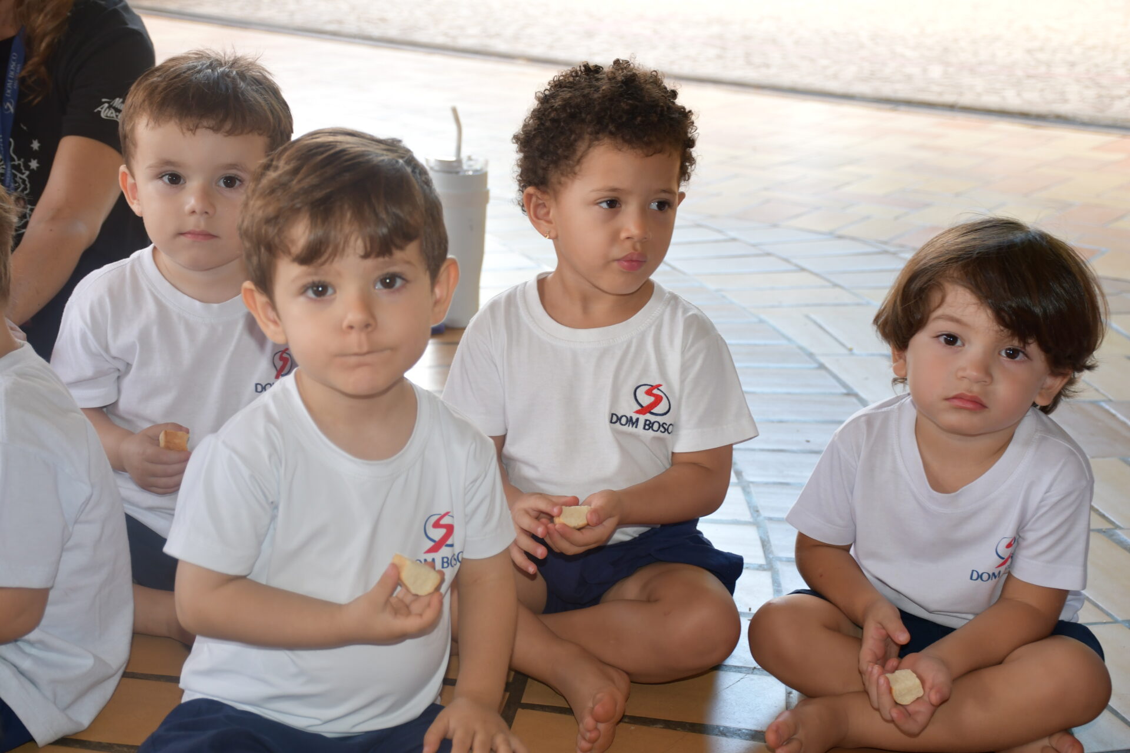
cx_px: 565
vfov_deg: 23.8
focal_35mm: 57
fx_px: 1789
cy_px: 376
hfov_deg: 35.1
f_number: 4.2
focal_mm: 38
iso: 400
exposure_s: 1/80
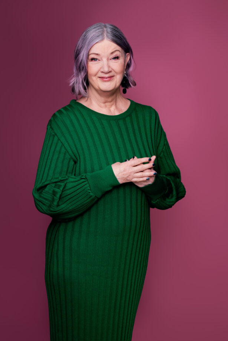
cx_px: 104
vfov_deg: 27.7
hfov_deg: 18.7
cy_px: 181
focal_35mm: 73
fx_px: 693
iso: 100
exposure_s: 1/125
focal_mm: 80
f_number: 4.5
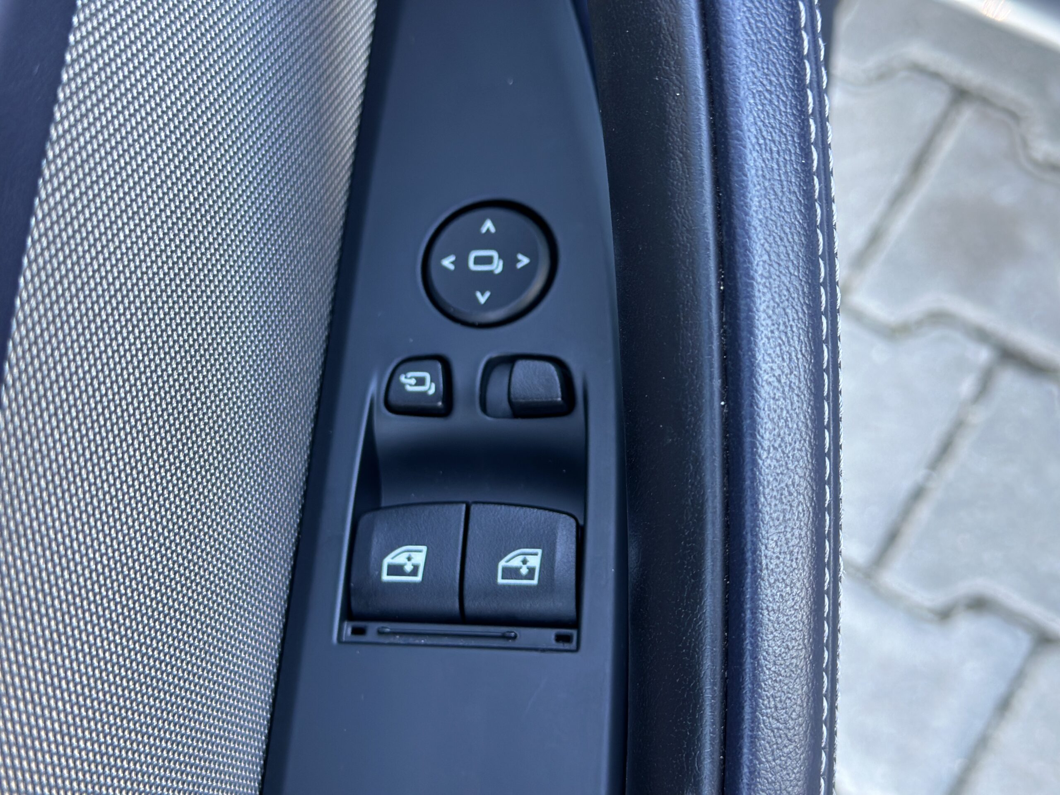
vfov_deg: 30.3
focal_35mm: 48
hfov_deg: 39.7
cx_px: 530
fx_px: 1470
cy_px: 398
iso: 125
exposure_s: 1/65
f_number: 1.78
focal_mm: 6.86
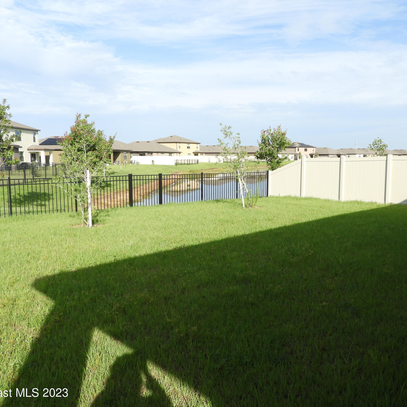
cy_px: 203
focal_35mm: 29
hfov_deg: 55.5
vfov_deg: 55.6
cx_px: 222
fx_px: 386
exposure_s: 1/800
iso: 100
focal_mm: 4.3
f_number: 3.3
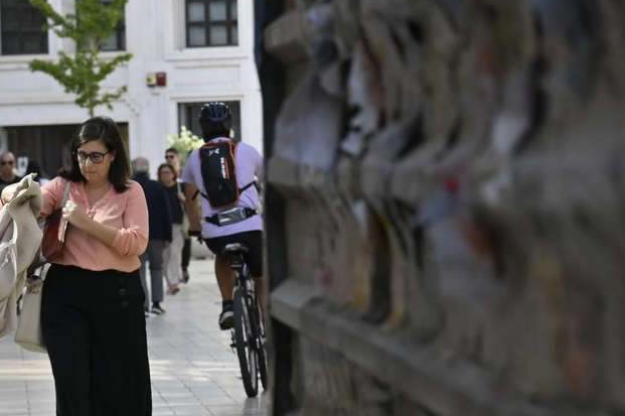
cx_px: -121
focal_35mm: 313
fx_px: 5435
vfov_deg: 4.4
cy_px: 494
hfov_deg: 6.5
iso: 200
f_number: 5
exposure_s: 1/500
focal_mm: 81
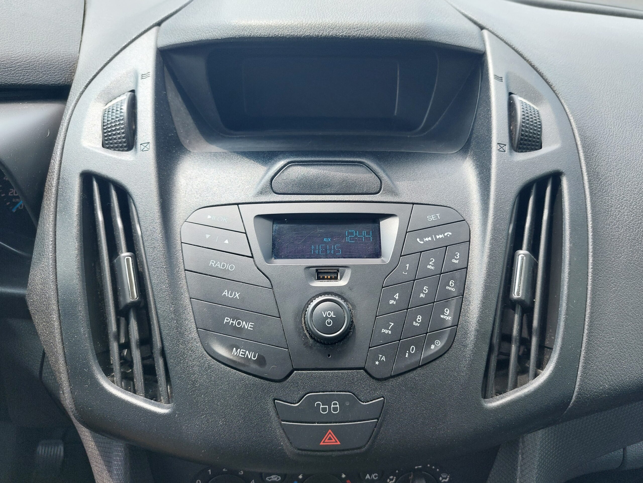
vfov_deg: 54.9
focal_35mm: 25
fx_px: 464
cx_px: 322
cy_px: 242
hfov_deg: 69.4
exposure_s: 1/103
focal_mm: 5.23
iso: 40
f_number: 1.8
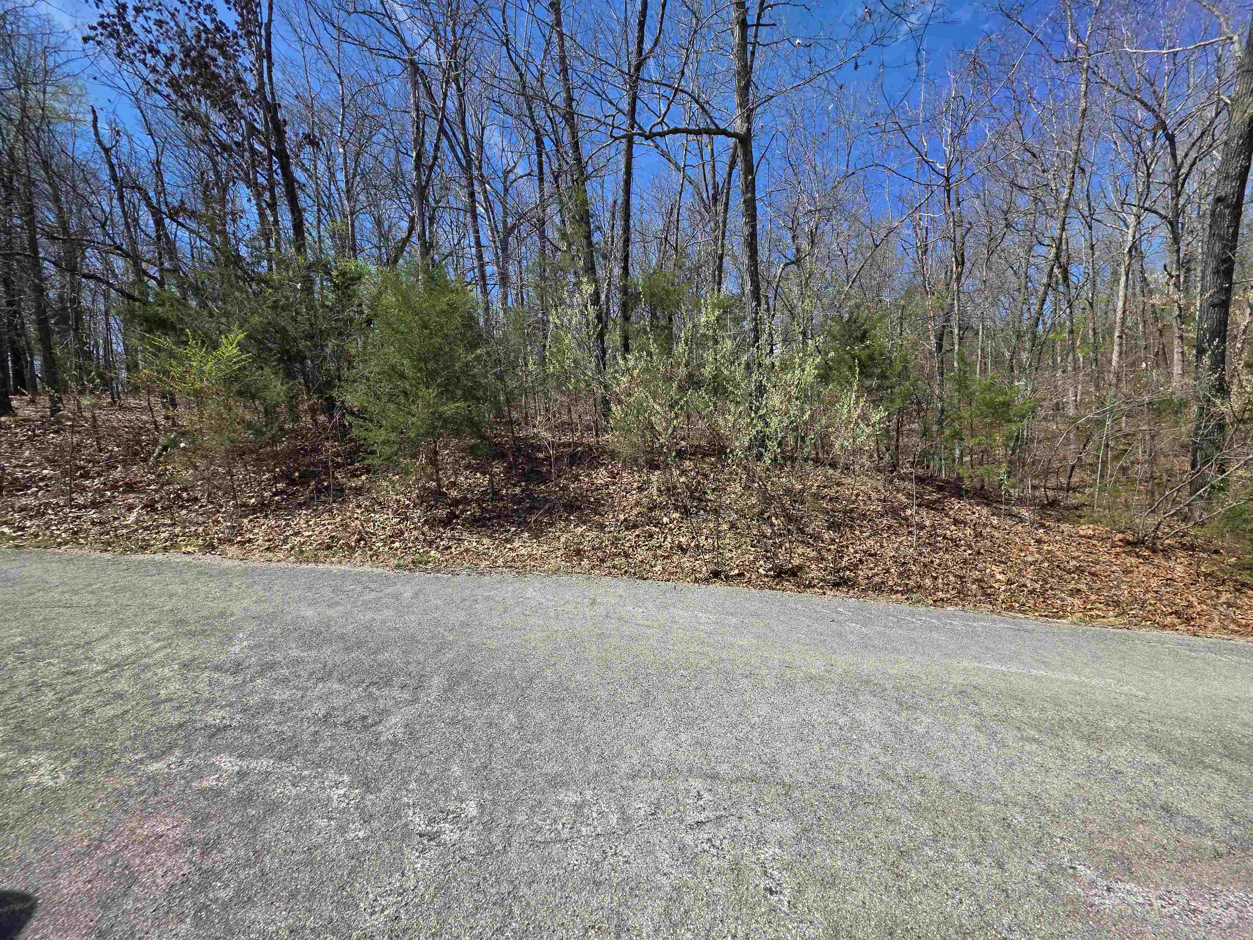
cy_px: 470
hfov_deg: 106.2
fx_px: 471
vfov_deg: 89.9
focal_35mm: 13
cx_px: 626
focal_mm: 2.2
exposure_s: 1/1262
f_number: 1.9
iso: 40
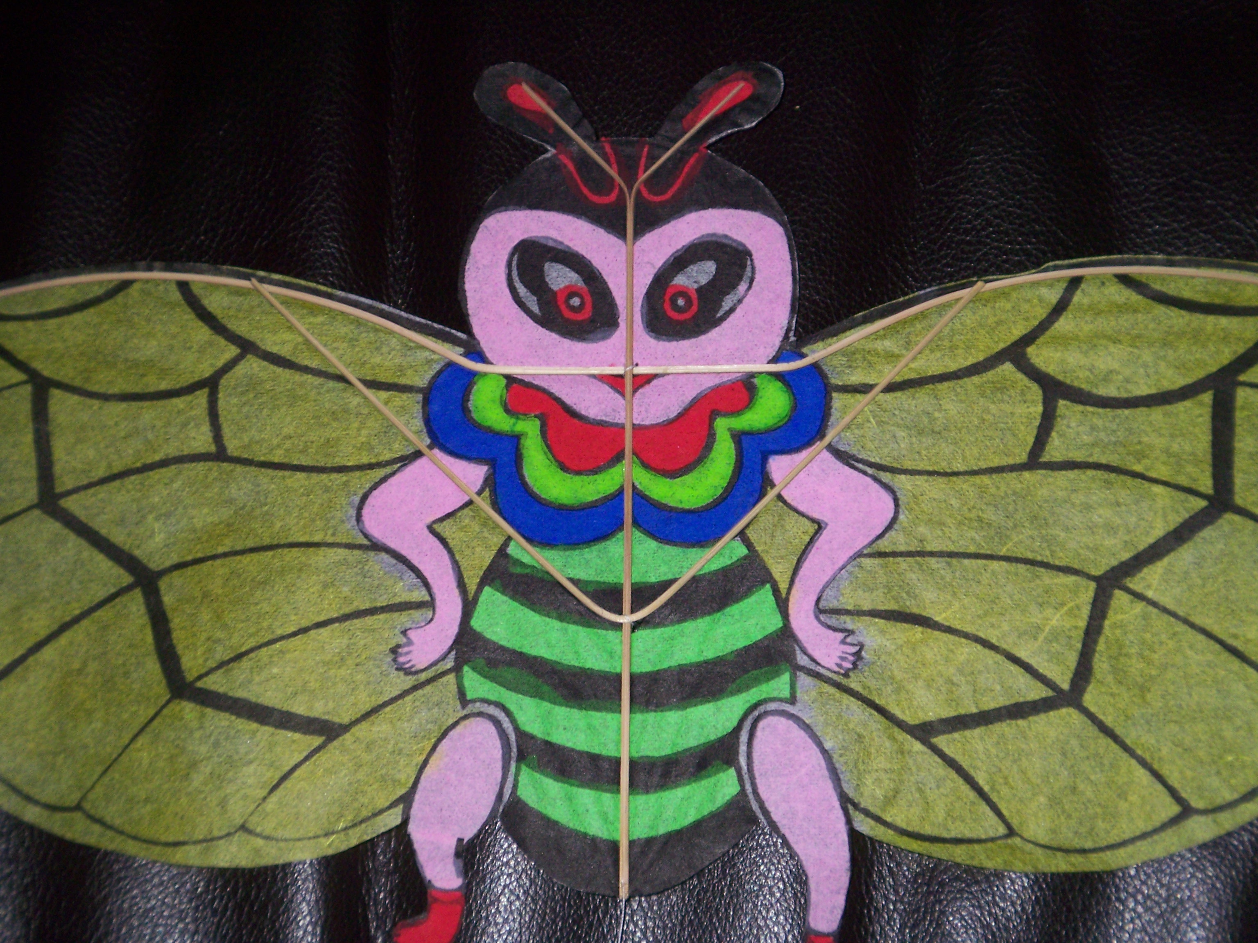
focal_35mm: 76
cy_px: 472
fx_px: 2762
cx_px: 629
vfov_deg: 19.4
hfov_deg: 25.7
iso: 125
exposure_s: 1/100
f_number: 4.2
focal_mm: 12.4
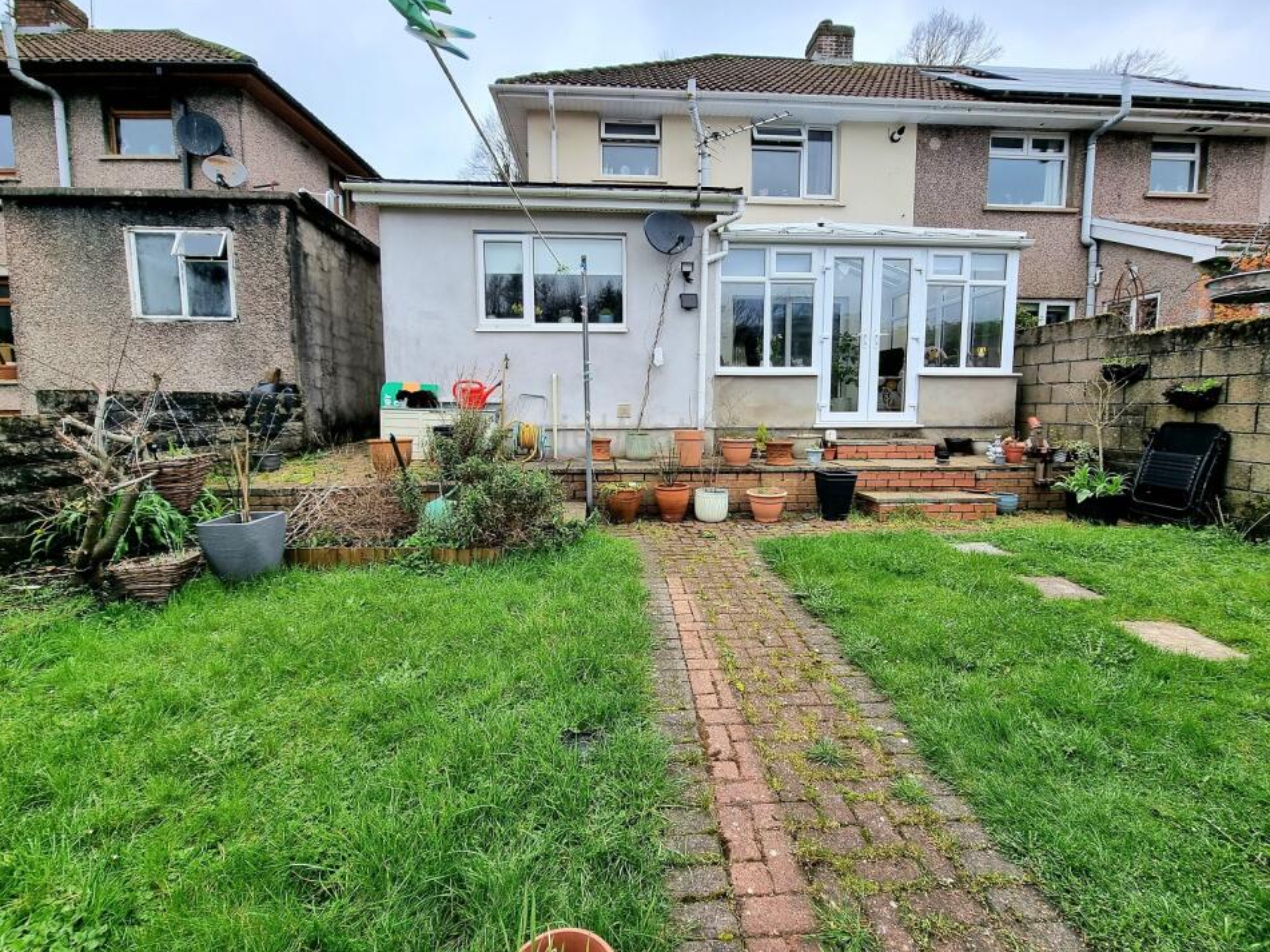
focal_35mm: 14
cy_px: 443
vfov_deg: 85.5
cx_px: 638
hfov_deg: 102.1
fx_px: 514
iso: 50
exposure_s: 1/714
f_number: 2.2
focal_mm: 2.2
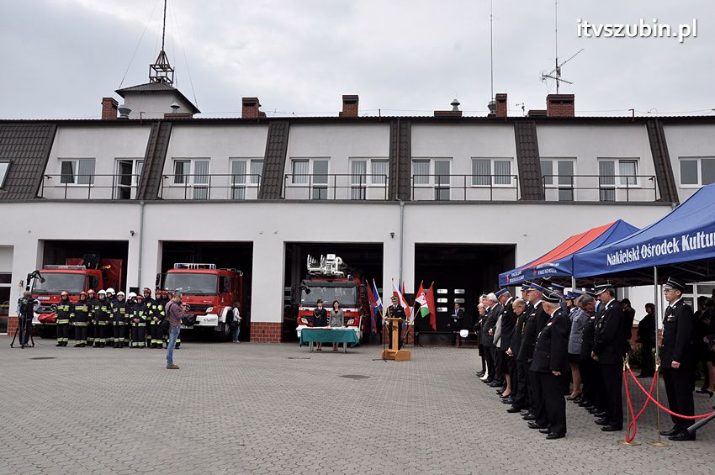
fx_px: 625
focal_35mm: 32
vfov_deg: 41.6
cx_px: 358
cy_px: 238
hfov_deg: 59.5
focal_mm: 21
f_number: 11
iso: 500
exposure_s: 1/500
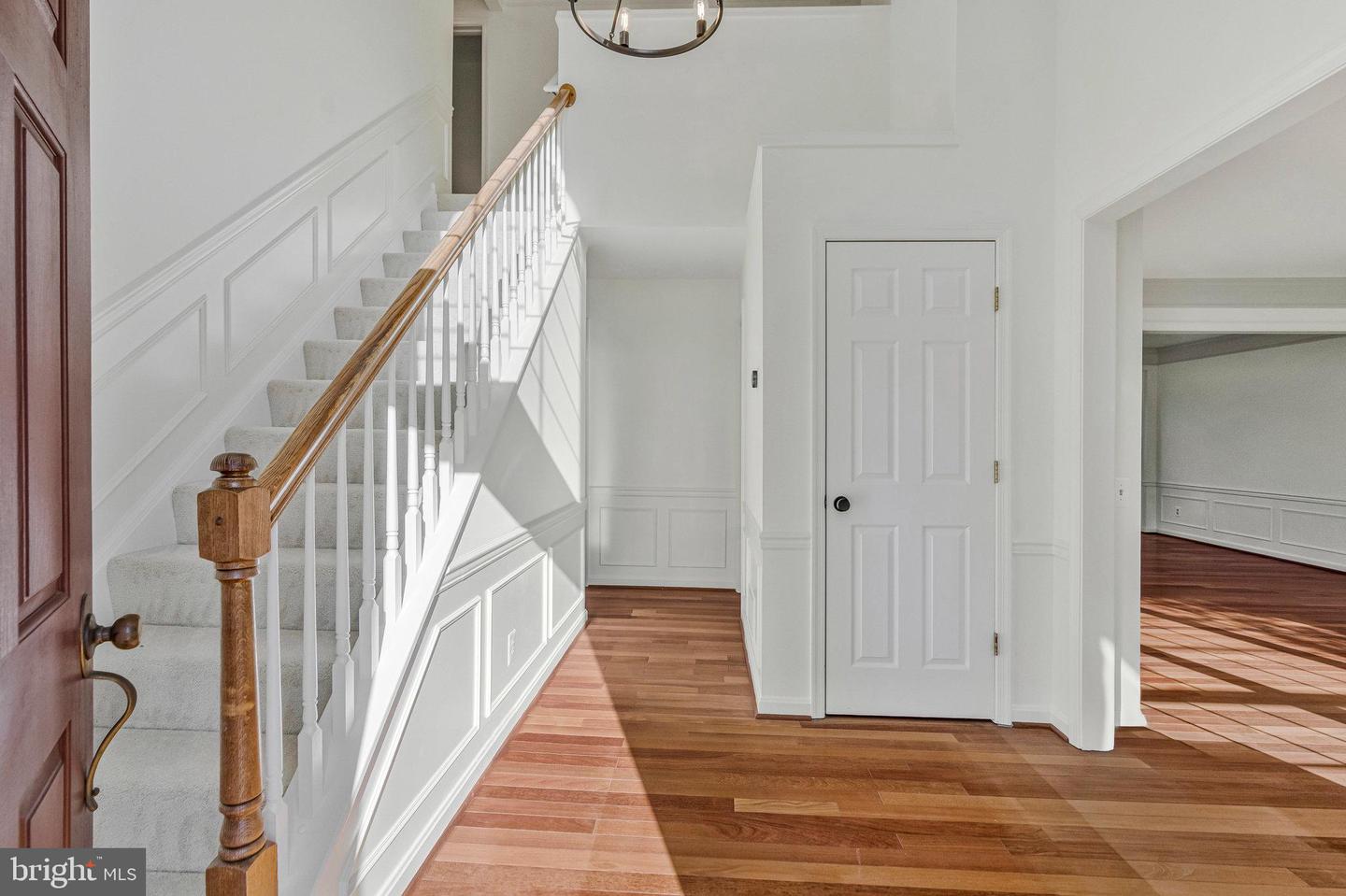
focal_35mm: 16
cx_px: 673
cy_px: 448
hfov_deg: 96.8
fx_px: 598
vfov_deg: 73.7
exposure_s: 1/1000
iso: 1250
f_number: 7.1
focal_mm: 16
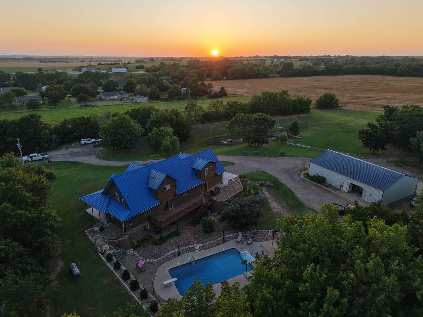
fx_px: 293
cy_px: 158
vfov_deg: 56.8
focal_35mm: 24
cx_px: 212
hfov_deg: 71.6
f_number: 1.8
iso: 100
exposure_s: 1/180
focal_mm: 8.67
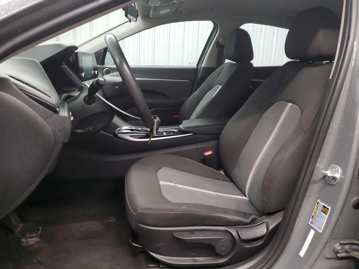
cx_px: 180
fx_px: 270
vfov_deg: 53.1
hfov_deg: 67.3
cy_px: 134
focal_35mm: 26
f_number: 1.5
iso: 289
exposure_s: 1/15
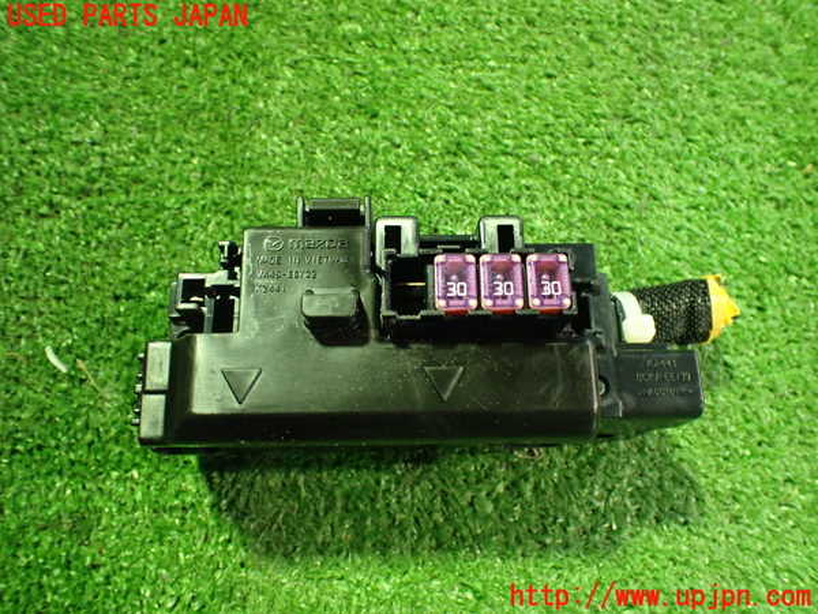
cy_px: 307
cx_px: 409
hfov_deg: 60.0
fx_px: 709
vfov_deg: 46.8
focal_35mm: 30
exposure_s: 1/30
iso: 1000
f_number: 2.3
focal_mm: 5.4
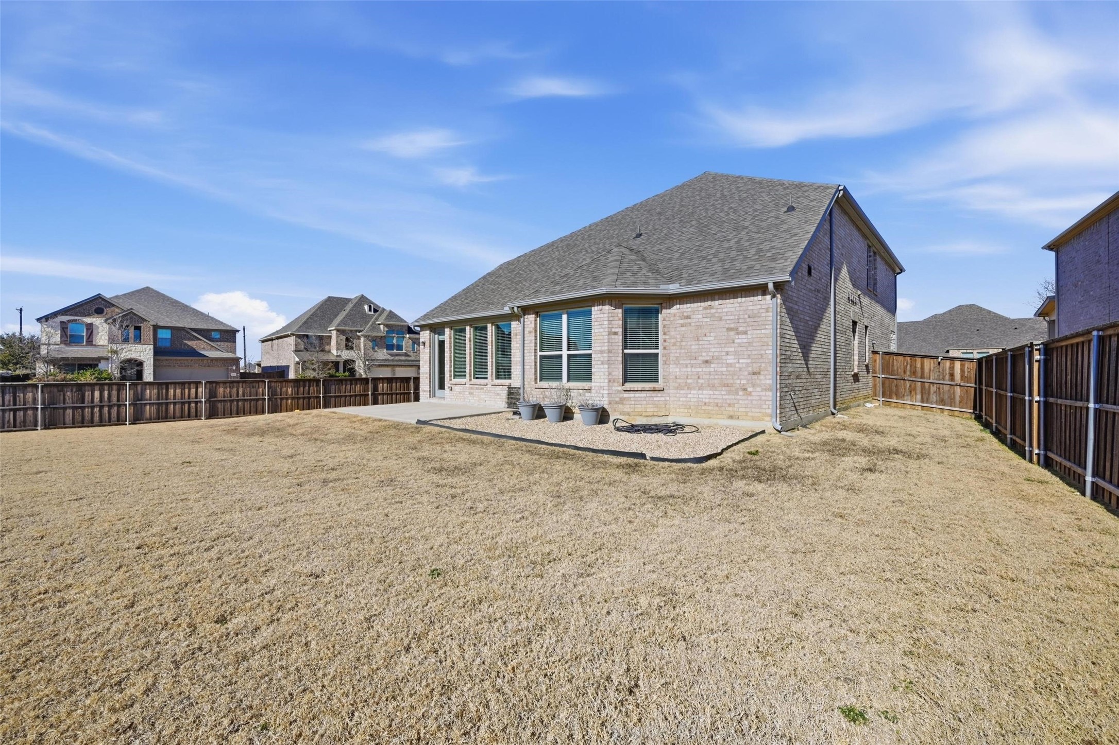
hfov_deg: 100.4
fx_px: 466
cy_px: 372
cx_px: 560
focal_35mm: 15
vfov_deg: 77.3
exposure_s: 1/8000
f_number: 9
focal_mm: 15
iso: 400
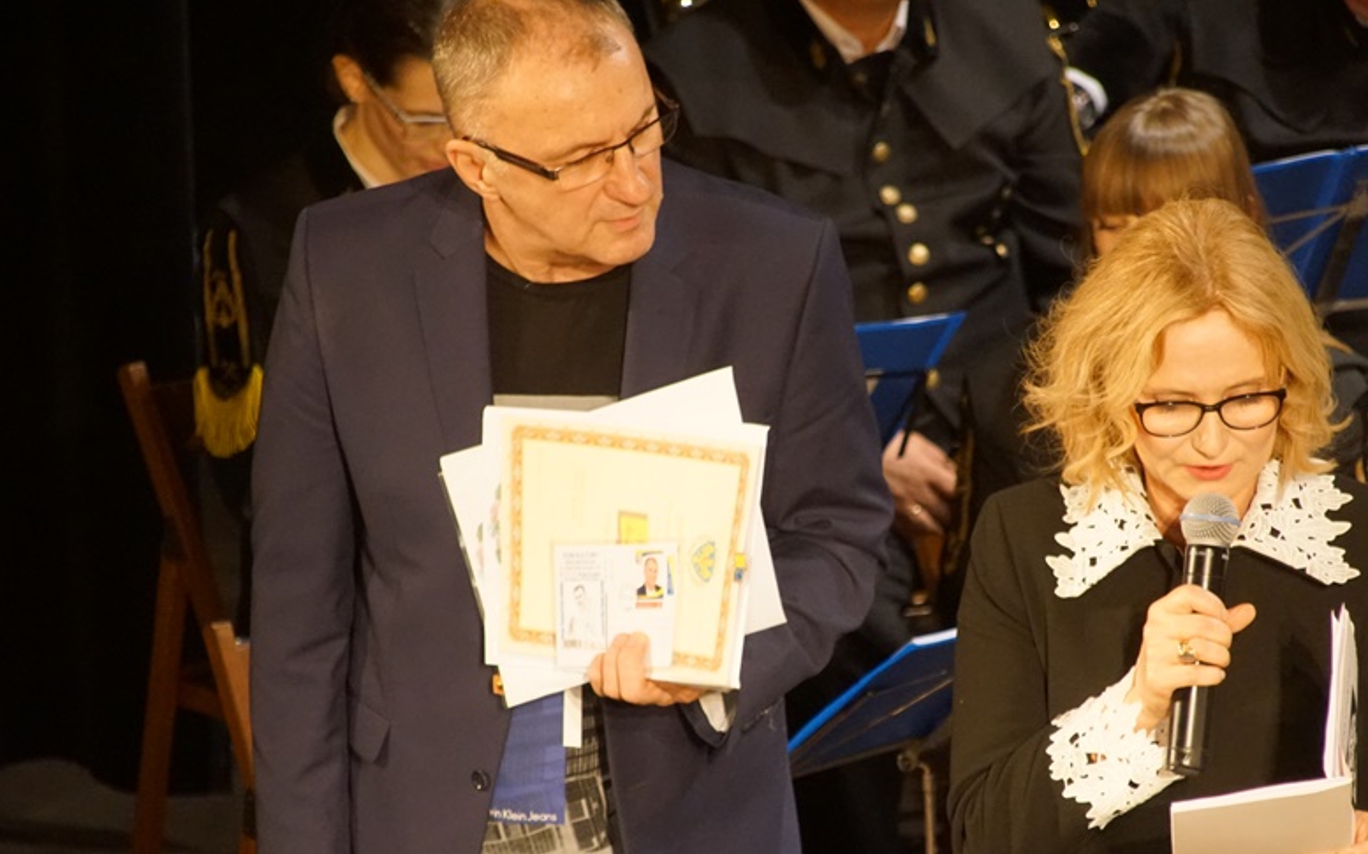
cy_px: 513
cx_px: 843
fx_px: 11740
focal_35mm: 315
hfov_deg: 6.7
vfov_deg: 4.2
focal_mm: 160
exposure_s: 1/30
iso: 3200
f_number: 6.3
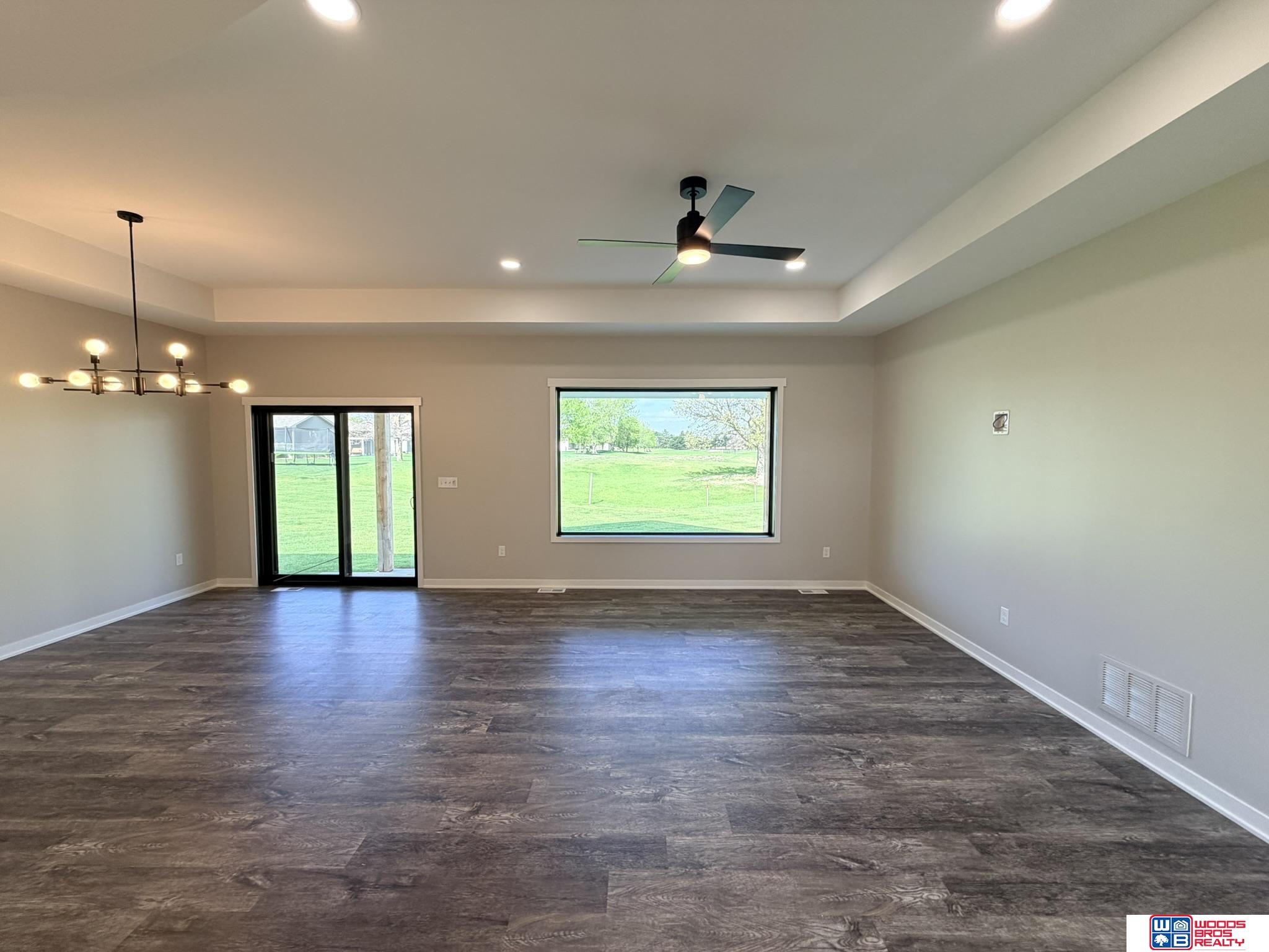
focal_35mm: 14
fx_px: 513
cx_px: 634
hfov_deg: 102.1
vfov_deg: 85.7
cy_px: 476
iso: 100
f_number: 2.2
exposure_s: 1/120
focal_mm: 2.22
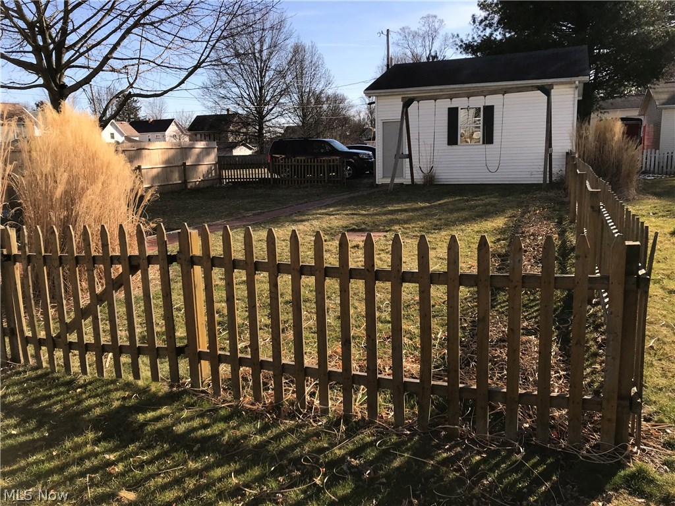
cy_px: 253
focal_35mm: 28
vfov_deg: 49.7
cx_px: 338
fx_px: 546
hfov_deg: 63.4
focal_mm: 3.99
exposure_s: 1/1842
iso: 20
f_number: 1.8
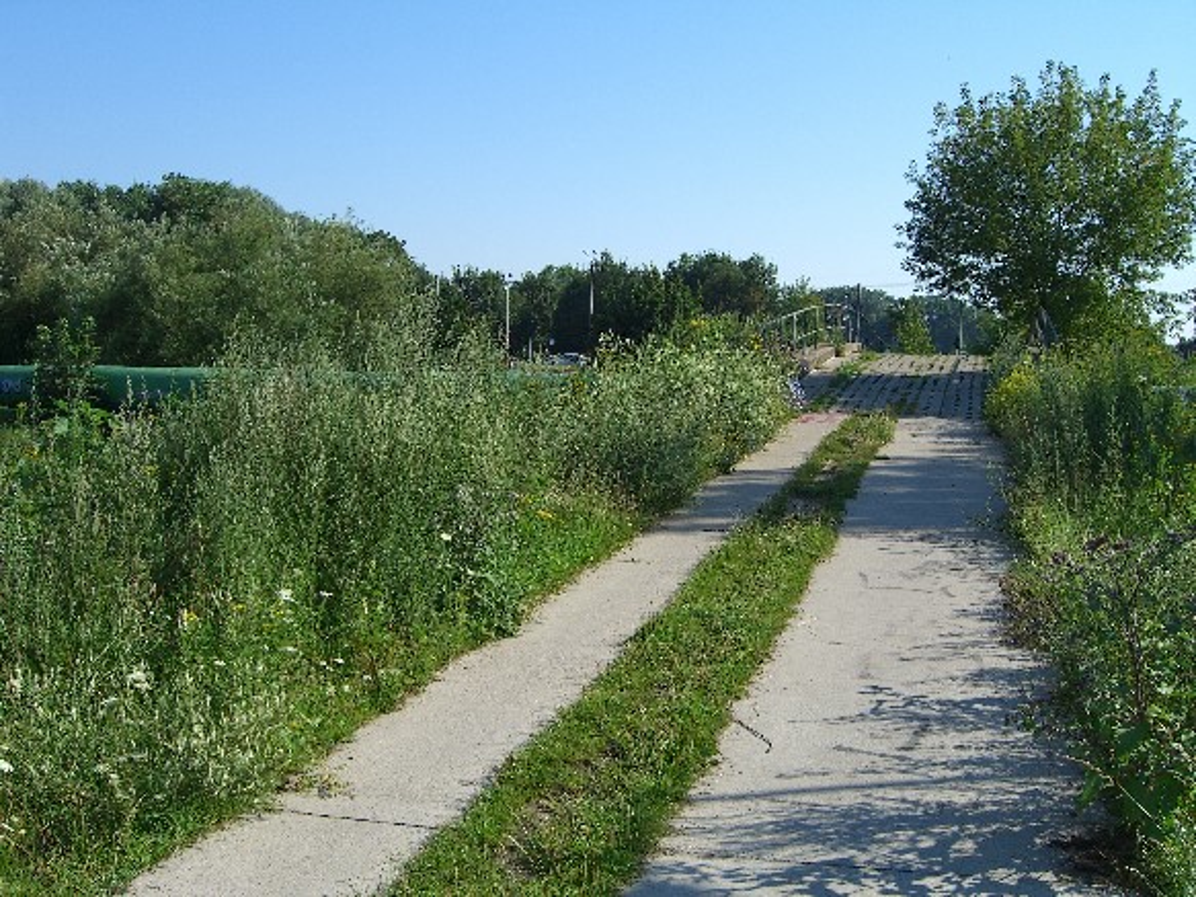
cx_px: 598
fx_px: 1313
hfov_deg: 49.0
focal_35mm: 38
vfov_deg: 37.7
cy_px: 448
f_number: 8
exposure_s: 1/125
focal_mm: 7.9
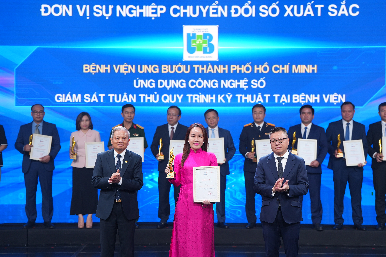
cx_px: 193
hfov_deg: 19.6
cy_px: 128
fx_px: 1115
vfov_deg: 13.2
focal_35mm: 104
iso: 1000
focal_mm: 104
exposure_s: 1/160
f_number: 3.5
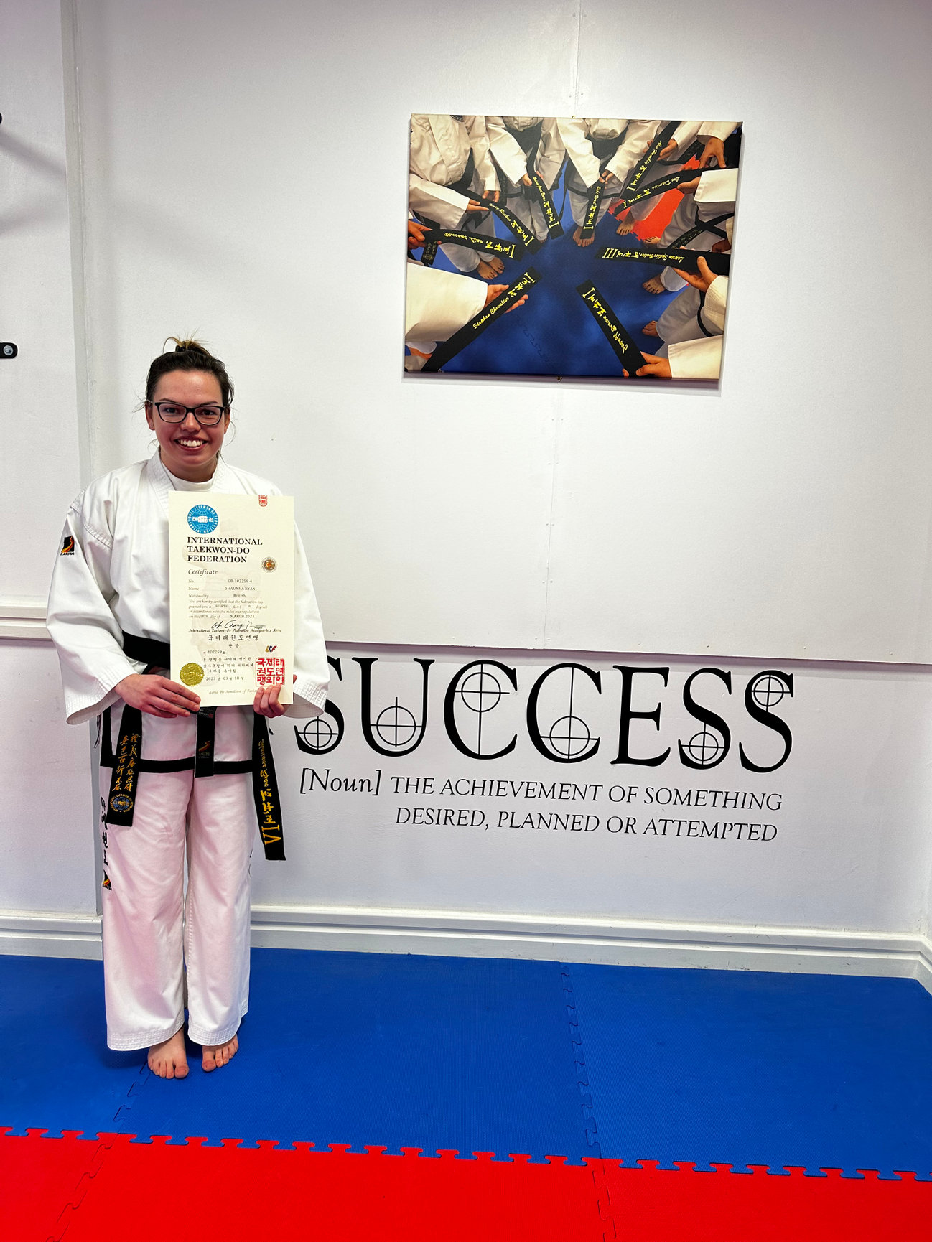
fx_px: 861
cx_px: 466
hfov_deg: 56.8
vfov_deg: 71.6
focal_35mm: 24
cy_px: 621
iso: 125
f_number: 1.78
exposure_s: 1/100
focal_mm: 6.86
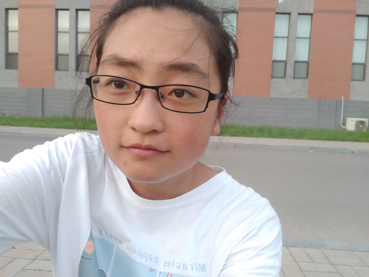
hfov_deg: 79.0
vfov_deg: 63.4
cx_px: 184
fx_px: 224
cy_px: 138
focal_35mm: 21
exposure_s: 1/100
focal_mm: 3.57
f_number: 2
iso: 160
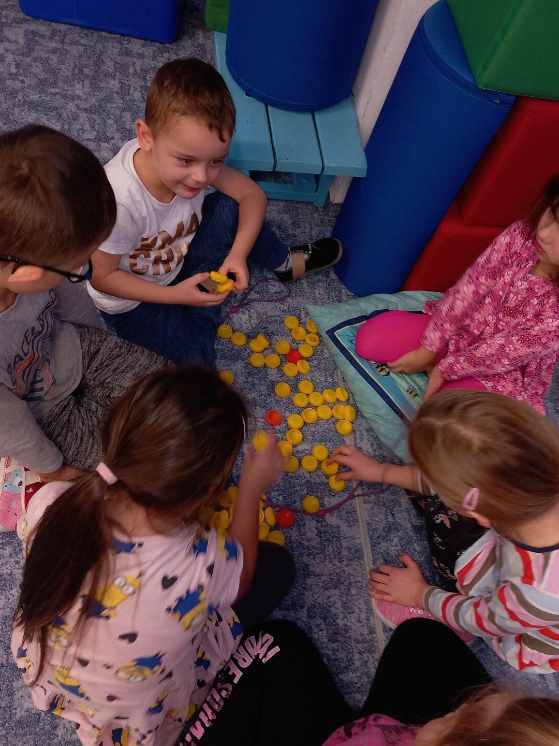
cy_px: 365
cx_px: 296
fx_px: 646
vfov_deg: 60.0
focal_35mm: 30
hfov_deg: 46.8
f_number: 1.8
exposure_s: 1/50
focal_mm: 4
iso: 100
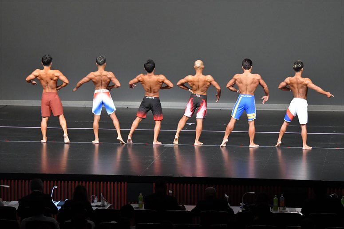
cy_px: 114
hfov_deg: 13.1
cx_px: 172
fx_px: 1500
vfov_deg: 8.7
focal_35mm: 157
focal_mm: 105
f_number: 5.6
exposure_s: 1/400
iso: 5000
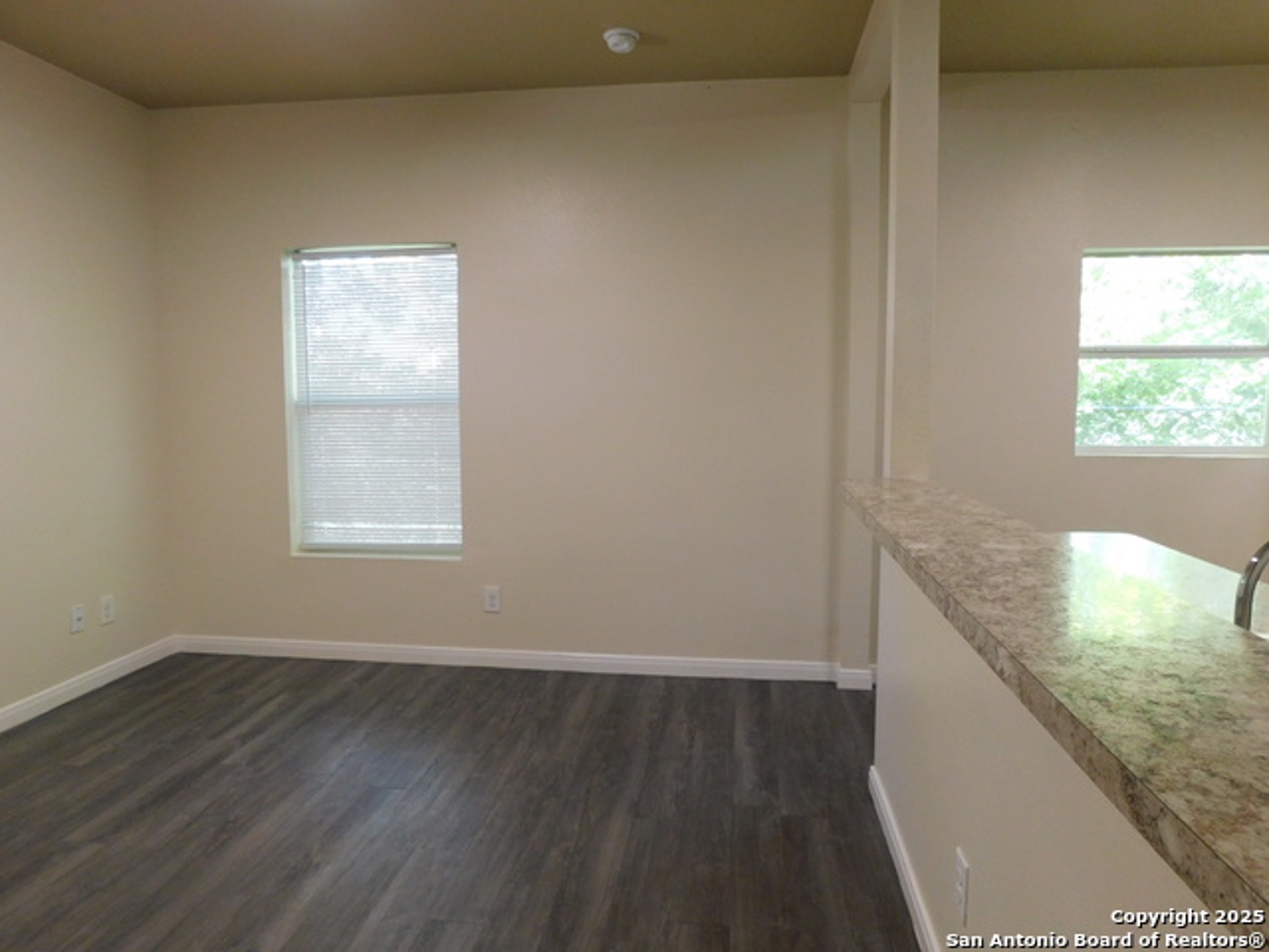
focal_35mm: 23
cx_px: 634
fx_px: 843
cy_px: 476
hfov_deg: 73.9
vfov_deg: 58.9
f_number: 3
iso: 220
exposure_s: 1/30
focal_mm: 4
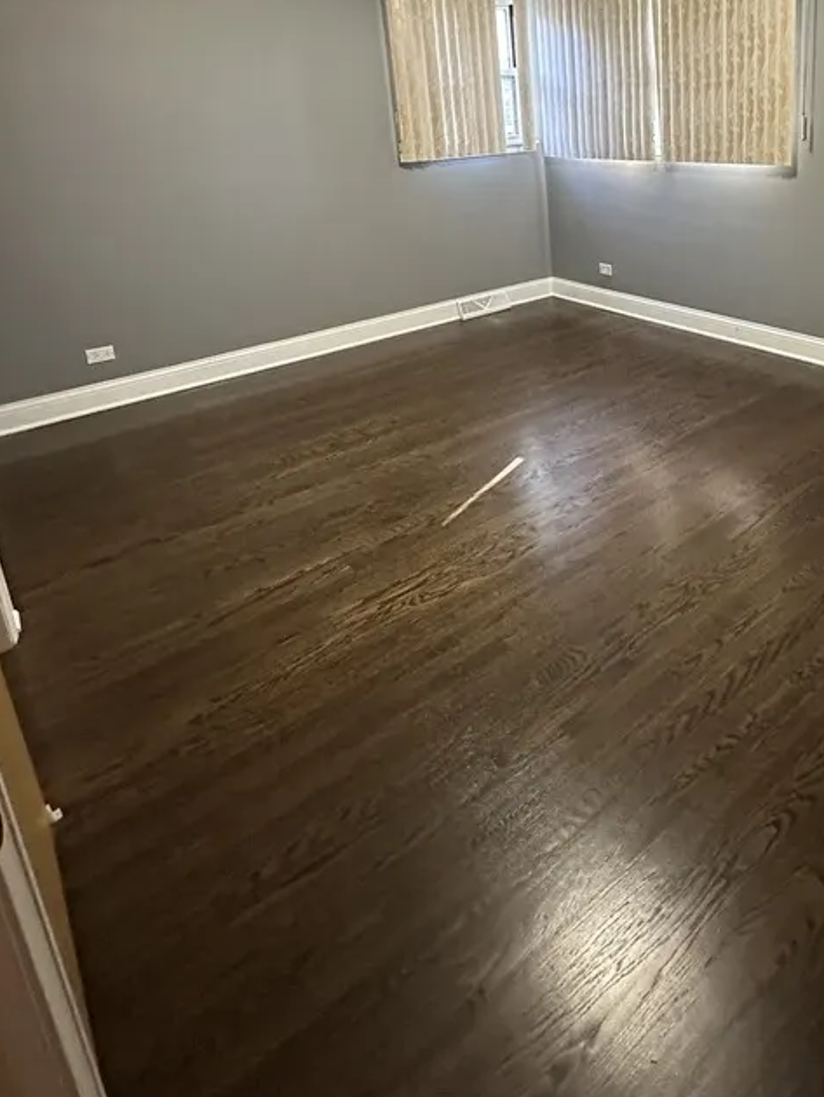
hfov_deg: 54.7
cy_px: 313
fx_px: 761
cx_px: 598
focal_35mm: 24
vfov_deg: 68.2
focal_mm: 2.22
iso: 640
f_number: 2.2
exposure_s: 1/60
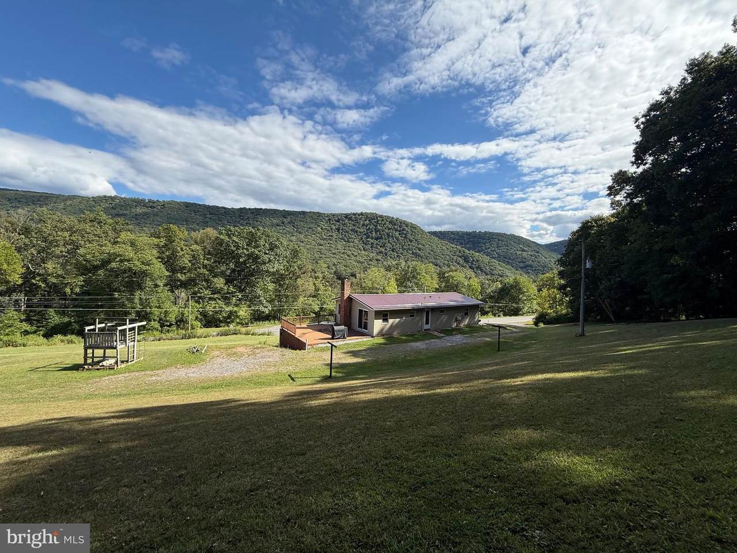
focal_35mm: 14
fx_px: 298
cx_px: 368
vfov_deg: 85.7
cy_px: 276
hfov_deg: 102.1
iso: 50
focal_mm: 2.22
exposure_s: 1/1901
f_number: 2.2
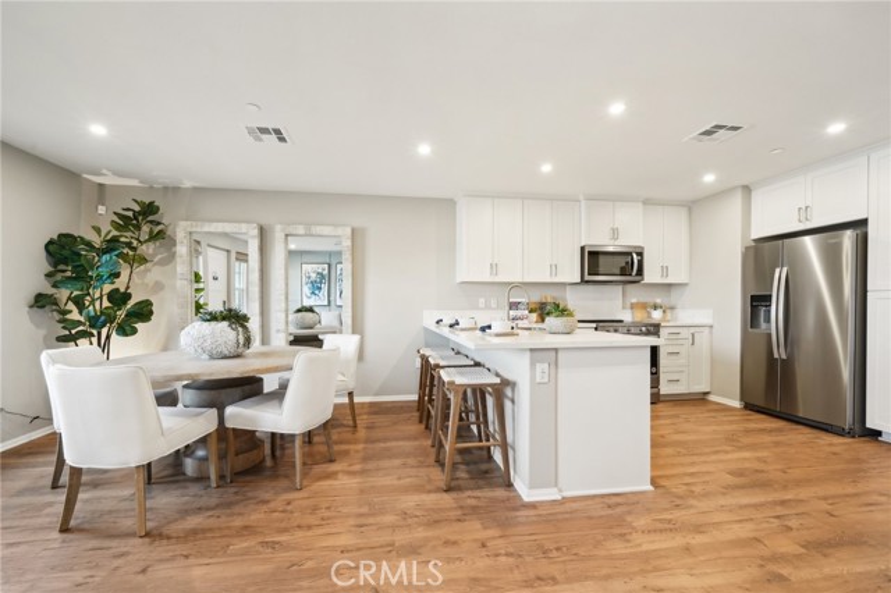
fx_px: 346
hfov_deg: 104.3
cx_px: 446
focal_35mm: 14
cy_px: 296
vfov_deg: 81.1
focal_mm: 14
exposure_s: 1/10
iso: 400
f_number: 9
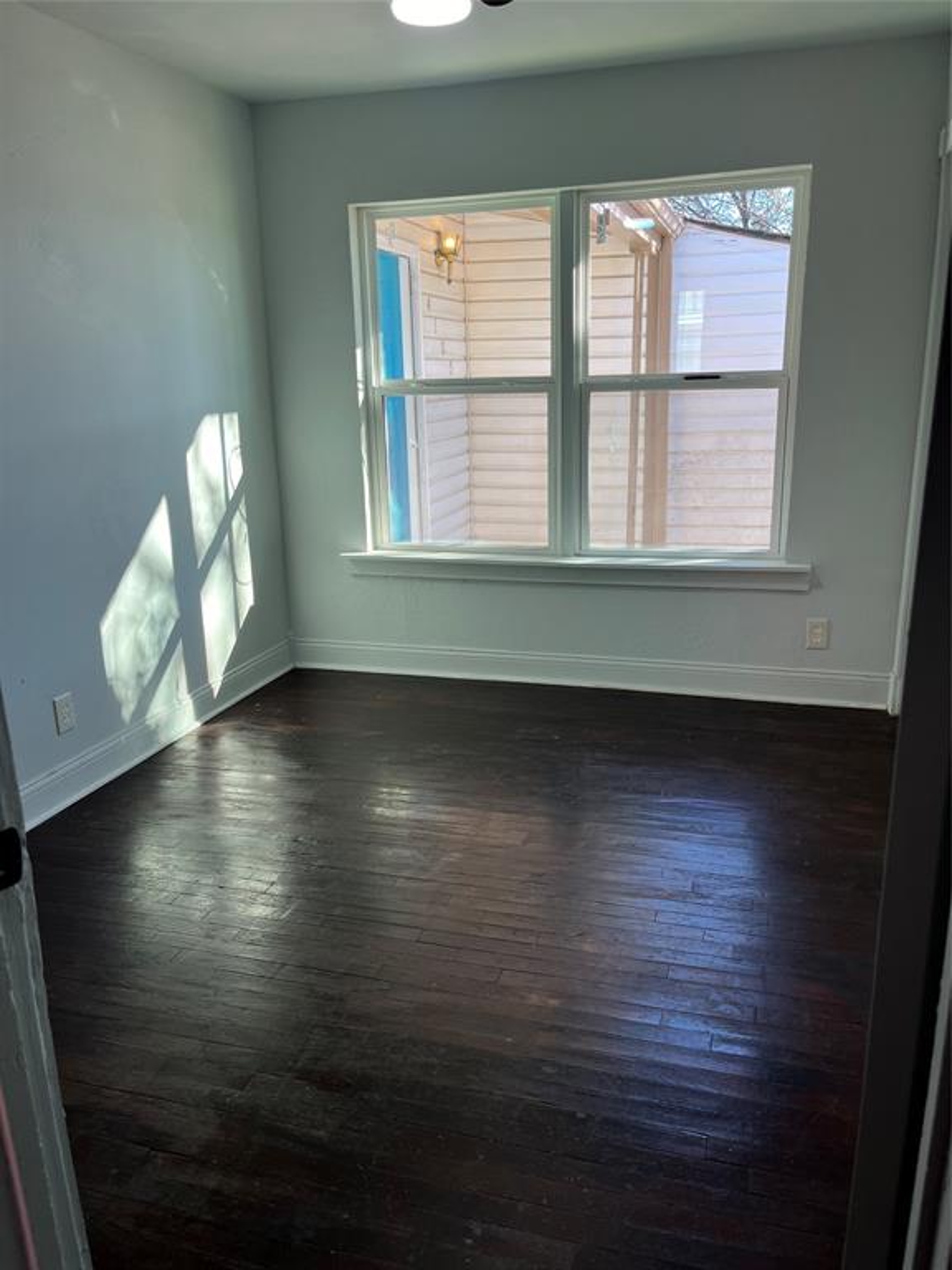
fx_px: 953
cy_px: 635
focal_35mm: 26
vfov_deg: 67.3
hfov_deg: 53.1
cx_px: 476
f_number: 1.6
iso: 50
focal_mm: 5.1
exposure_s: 1/120
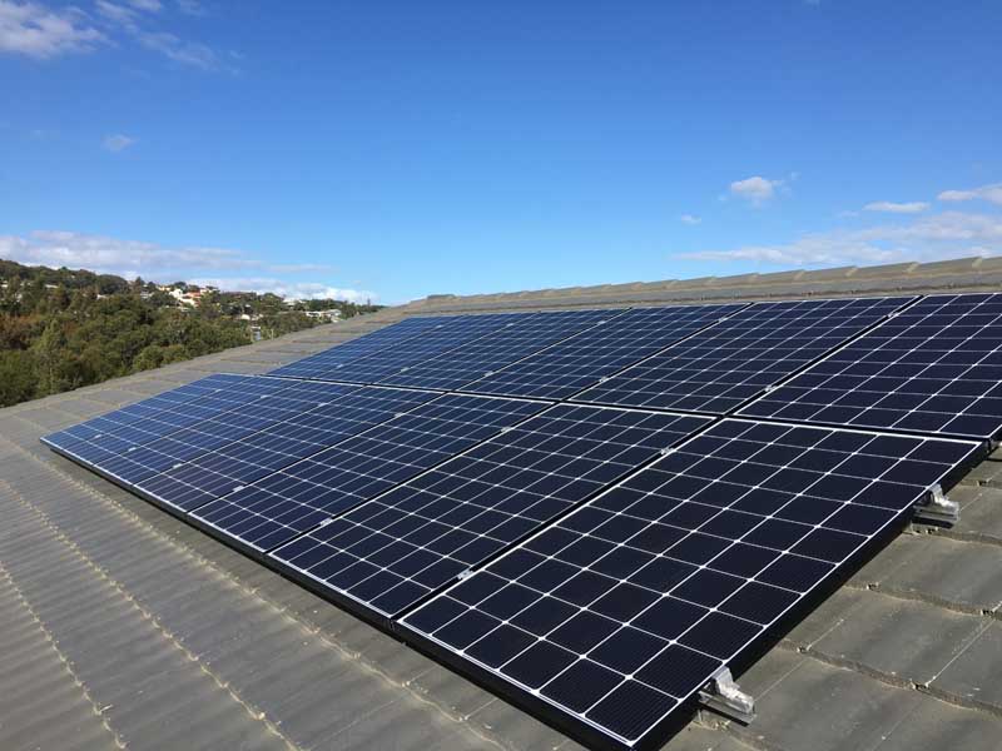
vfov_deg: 48.2
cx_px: 501
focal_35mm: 29
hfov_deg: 61.7
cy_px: 376
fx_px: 839
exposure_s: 1/1538
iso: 25
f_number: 2.2
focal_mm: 4.15
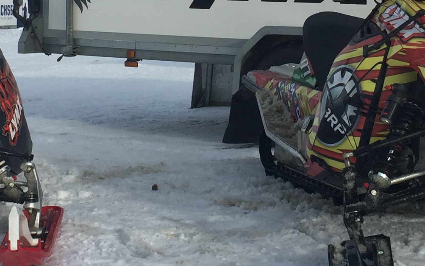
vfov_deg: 12.9
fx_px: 1158
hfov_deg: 20.8
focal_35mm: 100
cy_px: -1
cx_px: 204
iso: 32
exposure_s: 1/2083
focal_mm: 4.15
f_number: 2.2
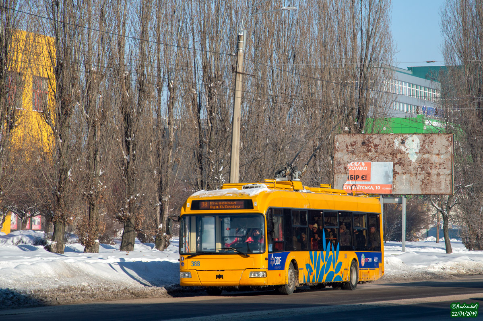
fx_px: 2111
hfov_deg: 13.1
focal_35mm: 158
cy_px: 160
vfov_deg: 8.7
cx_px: 242
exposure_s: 1/800
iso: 100
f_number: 10
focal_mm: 105
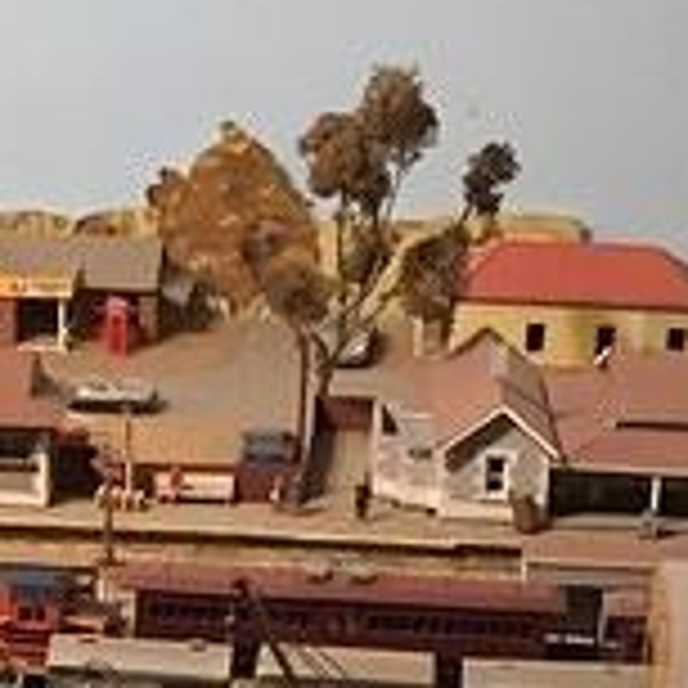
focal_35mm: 134
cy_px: 670
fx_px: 3013
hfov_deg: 12.8
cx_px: -18
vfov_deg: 12.9
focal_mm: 4.15
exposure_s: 1/17
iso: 250
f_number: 2.2
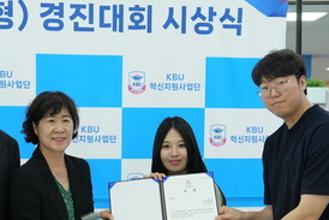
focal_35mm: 92
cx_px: 98
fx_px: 841
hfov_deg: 22.0
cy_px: 196
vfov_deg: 14.7
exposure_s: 1/50
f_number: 4
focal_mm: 42
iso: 500
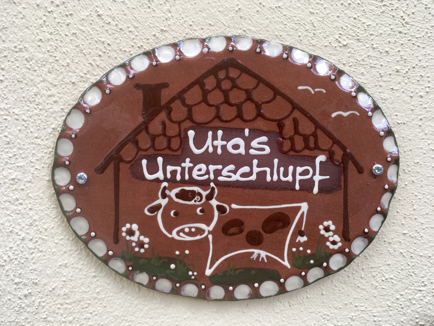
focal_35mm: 29
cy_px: 163
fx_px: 364
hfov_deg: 61.7
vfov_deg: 48.2
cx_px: 217
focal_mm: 4.15
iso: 25
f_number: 2.2
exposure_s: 1/100
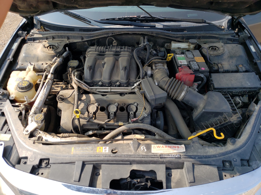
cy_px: 98
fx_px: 196
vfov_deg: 53.1
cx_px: 130
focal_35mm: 26
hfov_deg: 67.3
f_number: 1.5
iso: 50
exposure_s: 1/1111
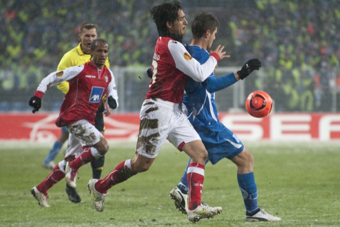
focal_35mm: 200
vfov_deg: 6.9
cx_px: 170
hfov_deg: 10.3
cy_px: 114
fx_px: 1888
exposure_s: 1/800
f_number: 2.8
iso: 1400
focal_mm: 200
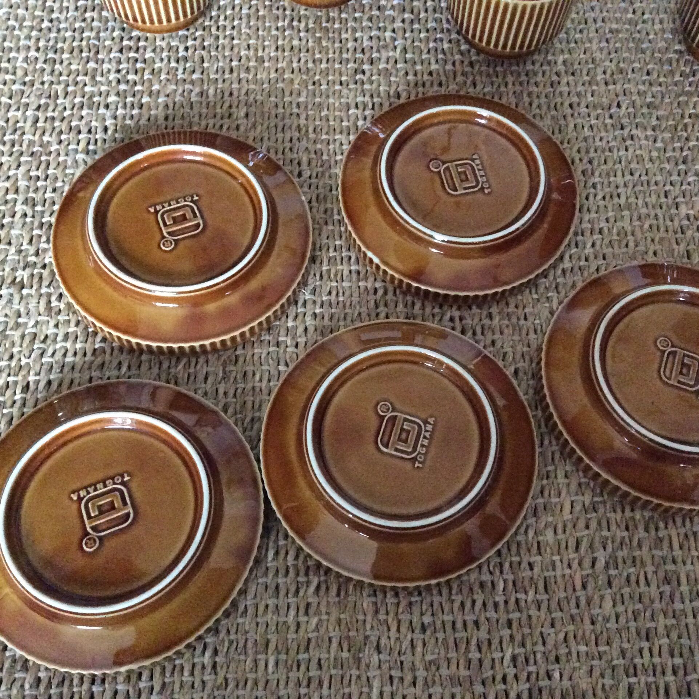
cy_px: 351
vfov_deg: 43.9
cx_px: 389
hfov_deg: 43.8
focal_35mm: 38
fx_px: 868
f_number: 2.4
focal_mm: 3.3
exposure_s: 1/17
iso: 640
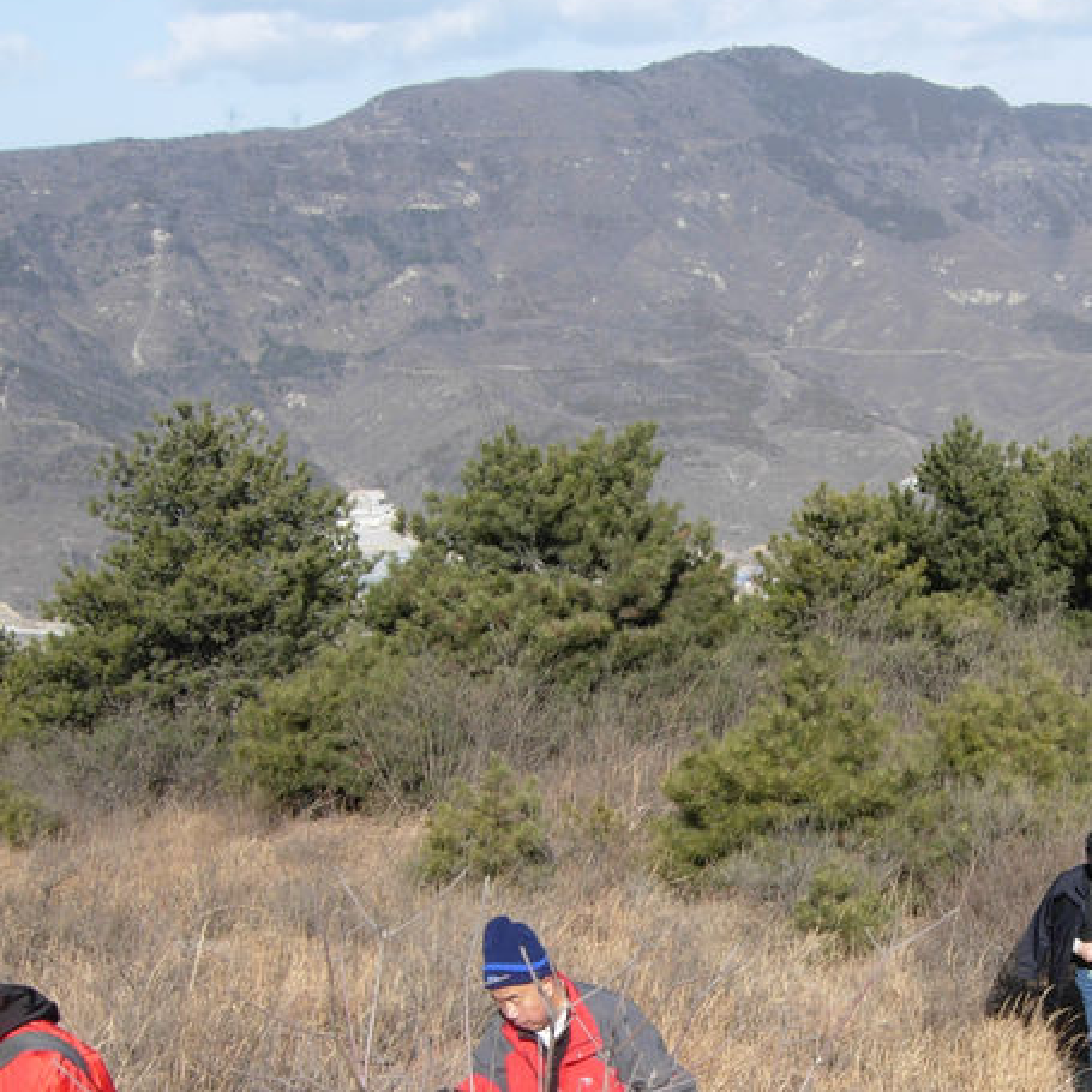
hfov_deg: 24.1
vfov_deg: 24.4
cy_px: 826
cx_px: 950
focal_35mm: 70
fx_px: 2498
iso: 50
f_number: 5.4
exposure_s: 1/287
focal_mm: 7.5
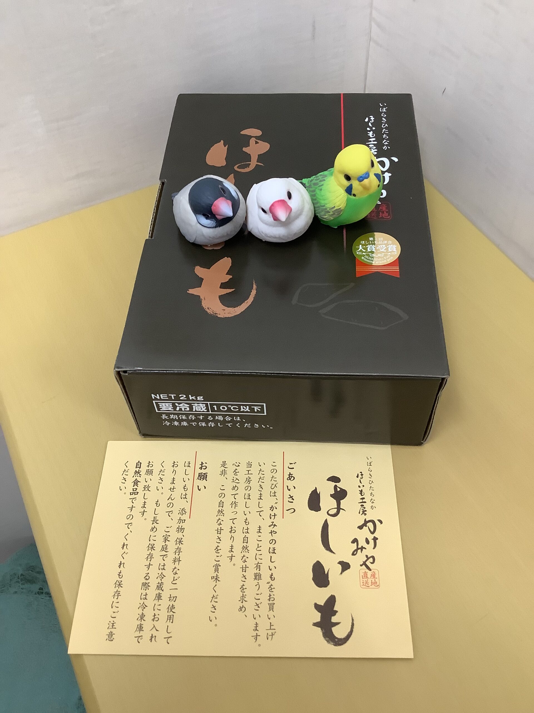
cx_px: 267
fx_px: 638
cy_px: 356
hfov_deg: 45.4
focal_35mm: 31
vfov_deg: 58.4
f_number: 2.4
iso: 200
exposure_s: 1/60
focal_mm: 3.3
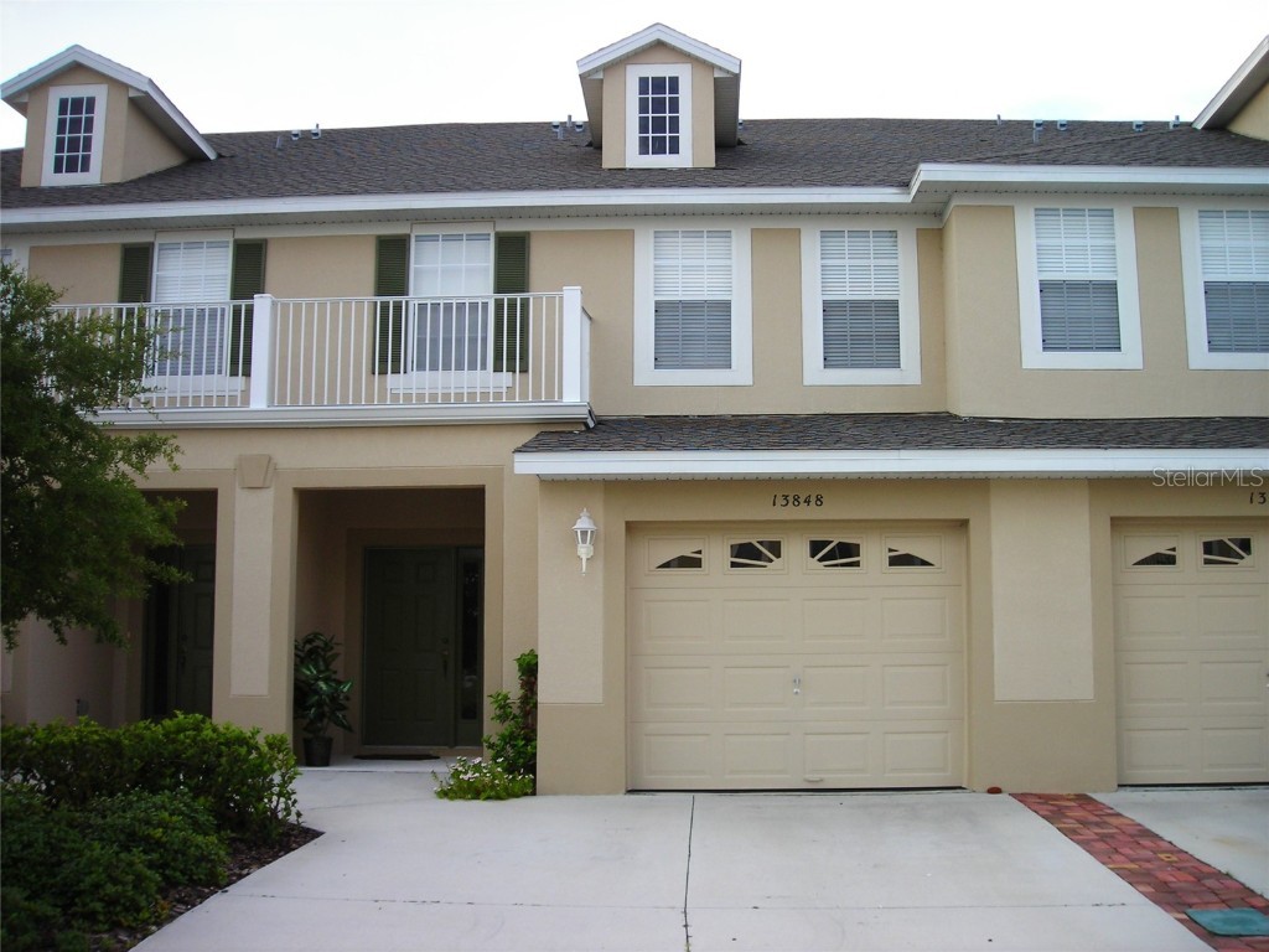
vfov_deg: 37.7
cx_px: 634
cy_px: 476
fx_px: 1393
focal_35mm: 38
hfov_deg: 49.0
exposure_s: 1/82.3
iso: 50
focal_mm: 6.3
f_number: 3.2
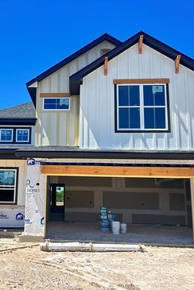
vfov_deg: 51.8
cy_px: 146
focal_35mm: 37
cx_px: 51
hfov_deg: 35.3
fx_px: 298
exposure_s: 1/1972
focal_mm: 5.7
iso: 50
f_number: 1.5
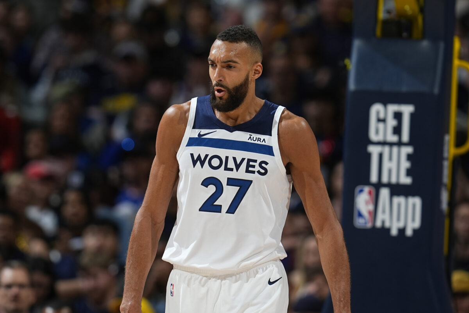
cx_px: 234
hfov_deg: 3.4
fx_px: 7822
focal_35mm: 600
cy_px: 156
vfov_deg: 2.3
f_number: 3.5
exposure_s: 1/1250
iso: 400
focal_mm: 400
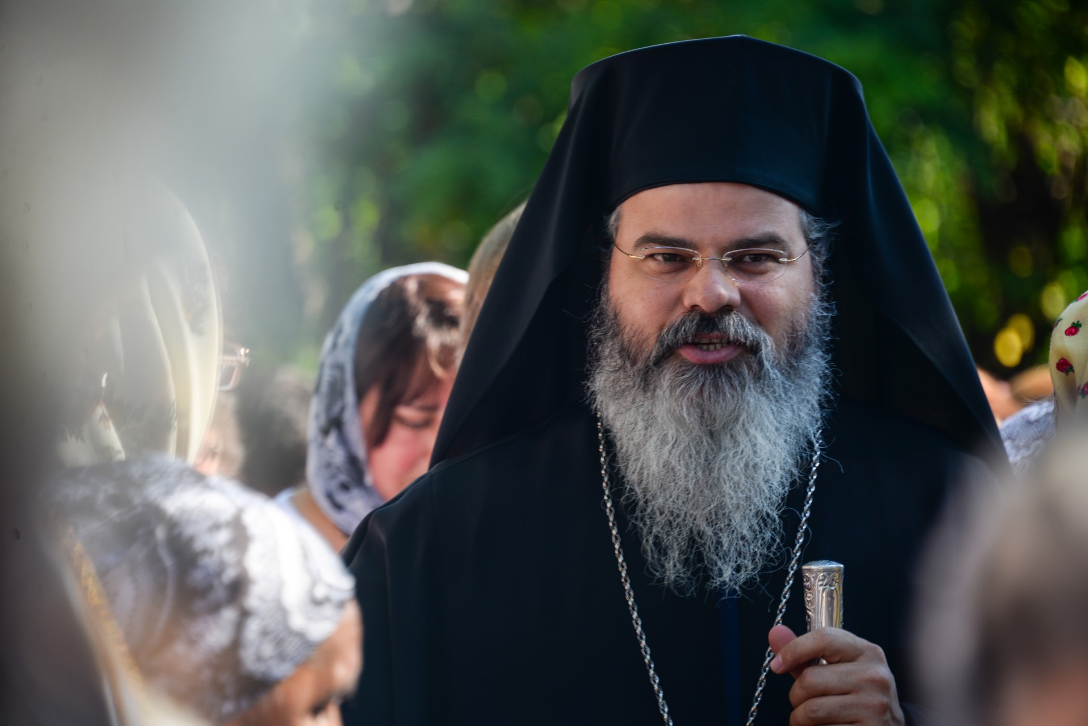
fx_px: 9070
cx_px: 544
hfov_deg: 6.9
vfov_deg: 4.6
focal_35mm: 300
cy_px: 363
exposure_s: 1/100
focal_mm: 300
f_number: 6.3
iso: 100
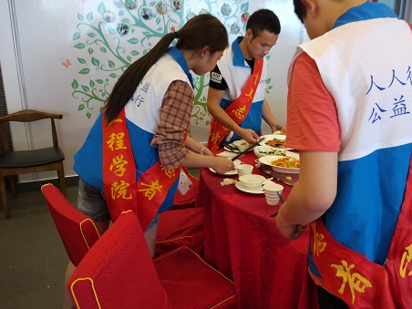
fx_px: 393
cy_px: 149
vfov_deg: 42.9
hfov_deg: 55.2
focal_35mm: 33
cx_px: 232
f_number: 2
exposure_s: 1/33
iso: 261
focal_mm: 4.26
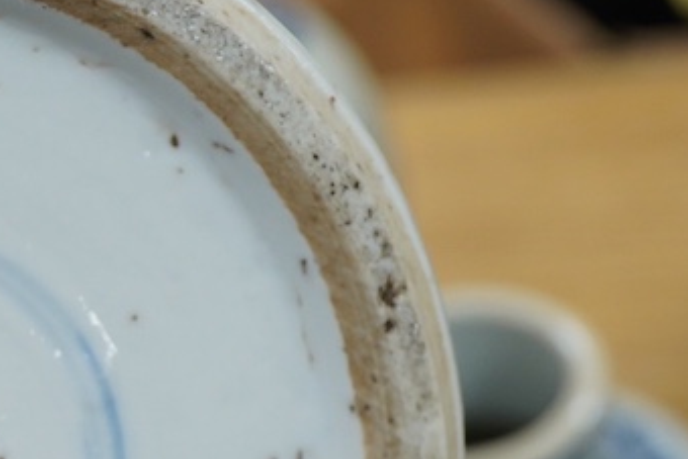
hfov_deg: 16.3
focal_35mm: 119
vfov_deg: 11.4
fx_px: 2275
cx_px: -186
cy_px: 508
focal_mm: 30
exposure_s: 1/125
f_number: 9
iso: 1250
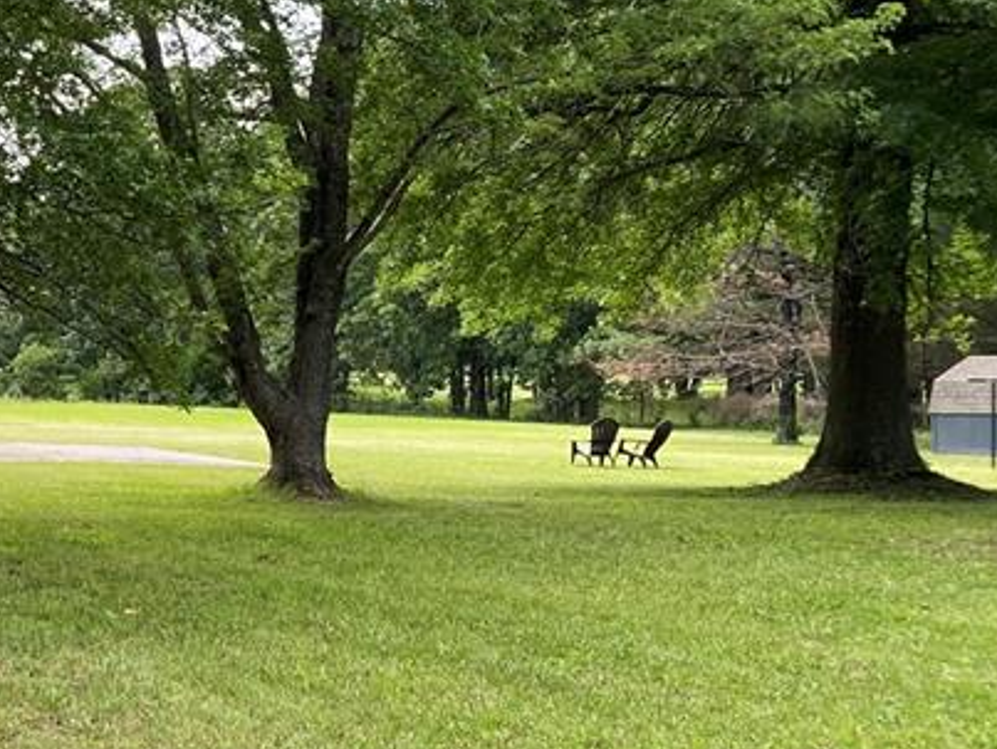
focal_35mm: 66
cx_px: -218
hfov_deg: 26.0
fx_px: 1903
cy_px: 264
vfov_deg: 22.2
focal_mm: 4.25
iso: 32
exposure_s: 1/326
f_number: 1.8
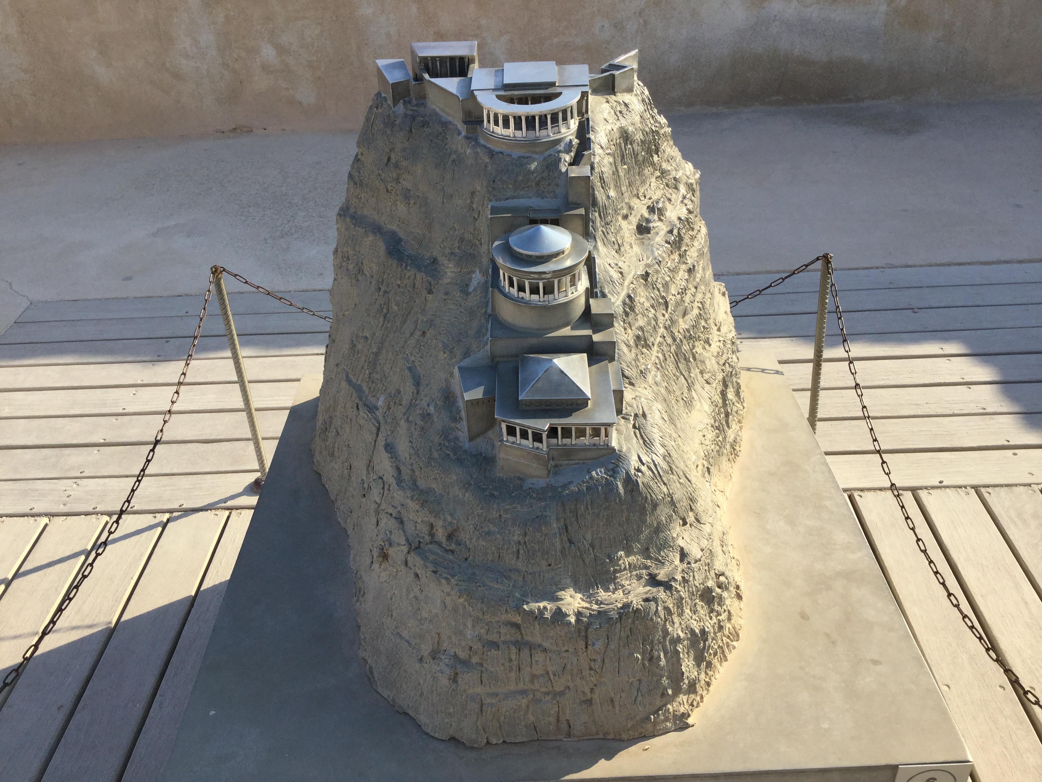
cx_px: 521
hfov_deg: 58.4
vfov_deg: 45.4
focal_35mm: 31
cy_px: 391
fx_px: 933
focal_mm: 3.3
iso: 25
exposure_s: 1/1006
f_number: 2.4
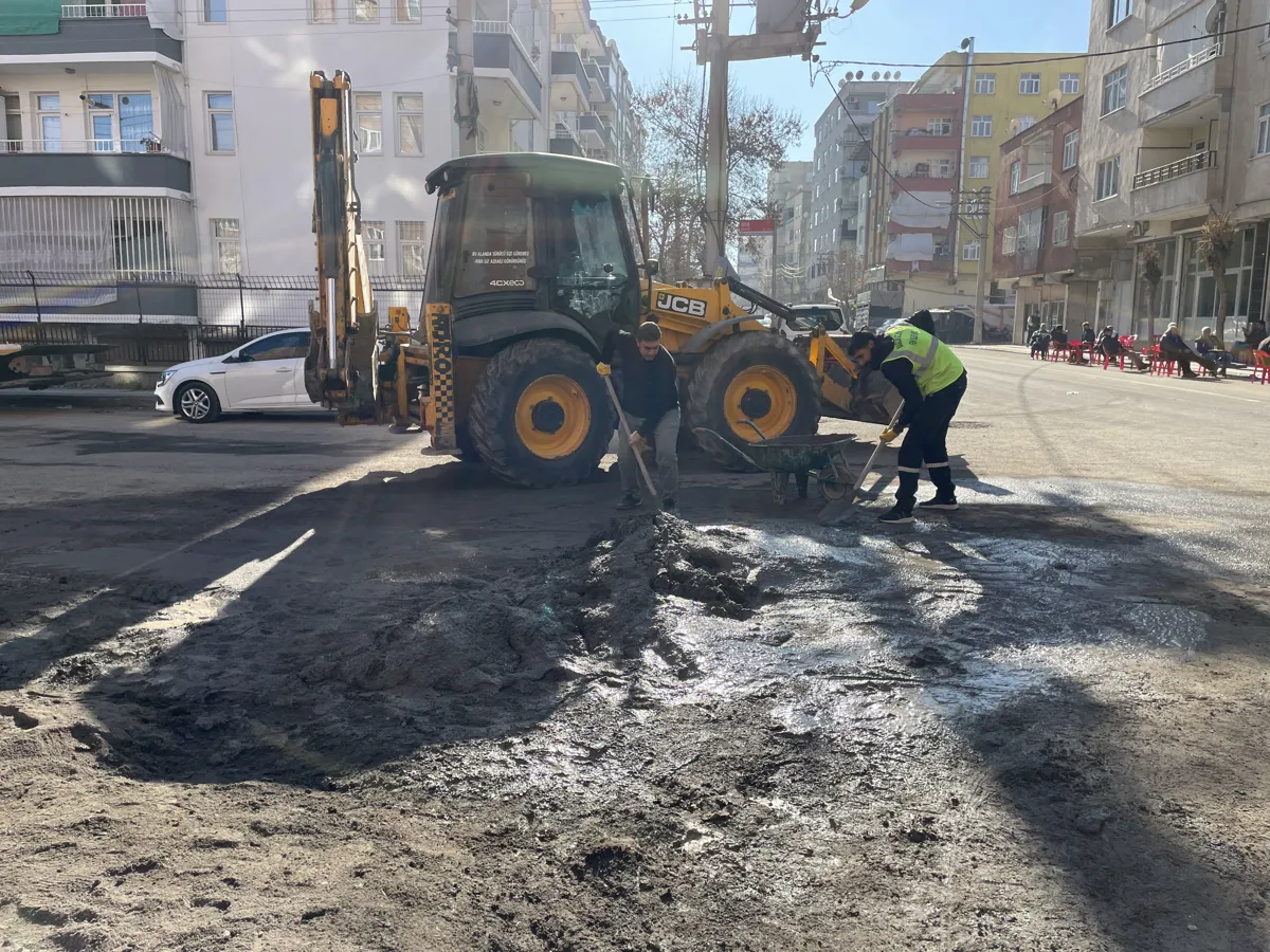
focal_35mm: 26
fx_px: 954
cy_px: 476
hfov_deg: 67.3
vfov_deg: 53.1
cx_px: 635
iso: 32
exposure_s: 1/1825
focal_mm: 4.2
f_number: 1.6
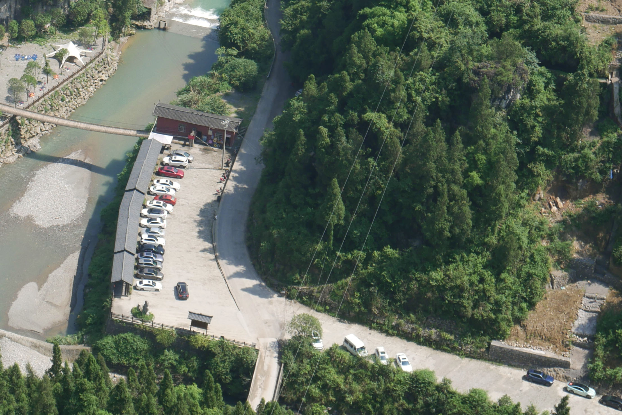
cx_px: 27
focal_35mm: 181
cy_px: 67
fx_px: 3127
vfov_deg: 7.6
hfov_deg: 11.3
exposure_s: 1/320
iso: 200
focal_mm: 42
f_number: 8
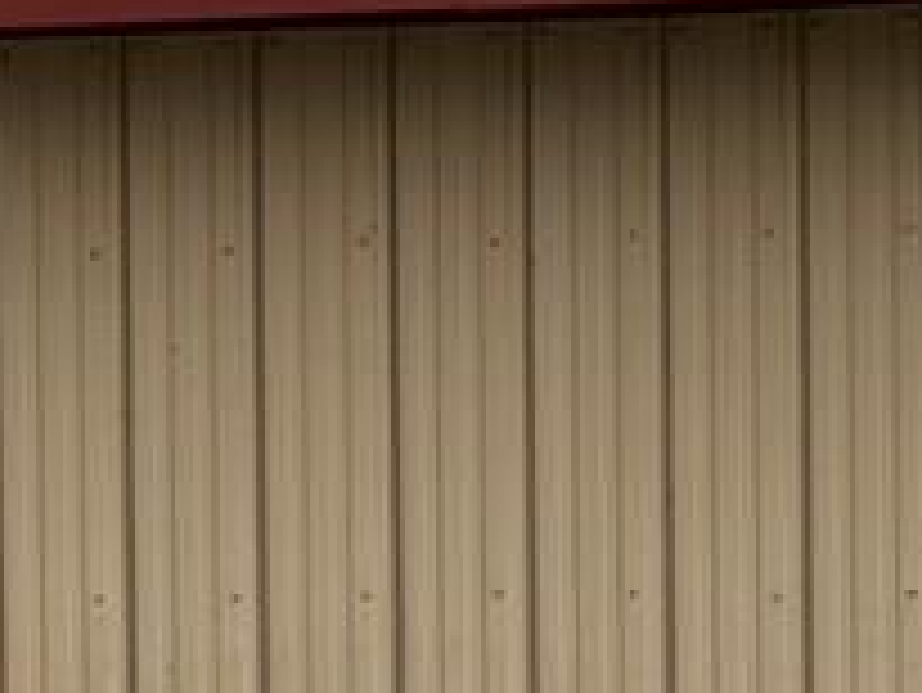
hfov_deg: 9.3
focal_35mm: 203
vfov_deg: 7.3
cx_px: -666
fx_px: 5410
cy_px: 626
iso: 50
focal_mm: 5.7
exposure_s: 1/2994
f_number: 1.5
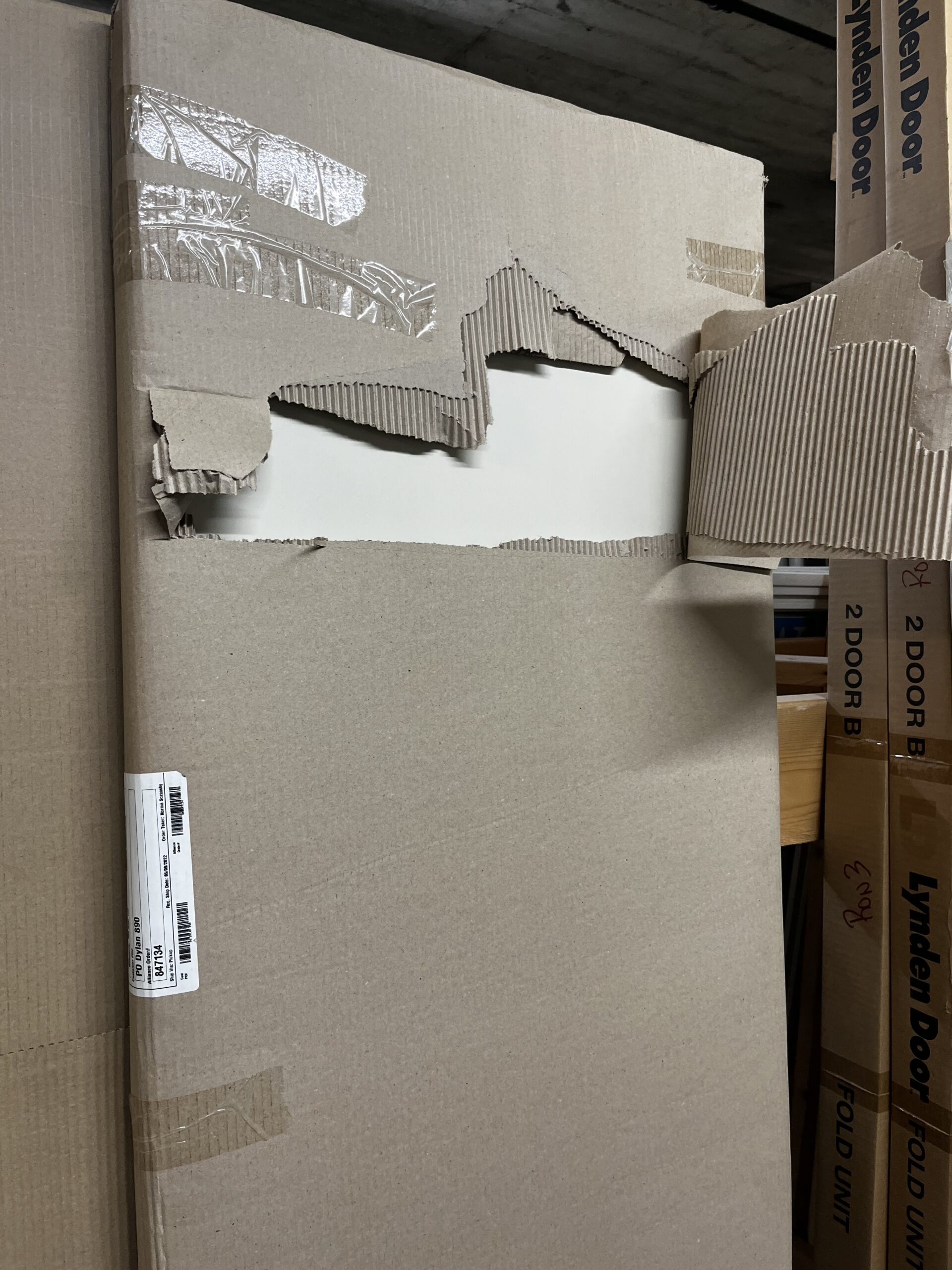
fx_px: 953
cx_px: 476
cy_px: 635
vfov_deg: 67.3
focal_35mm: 26
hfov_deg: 53.1
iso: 125
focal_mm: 5.1
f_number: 1.6
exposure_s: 1/113
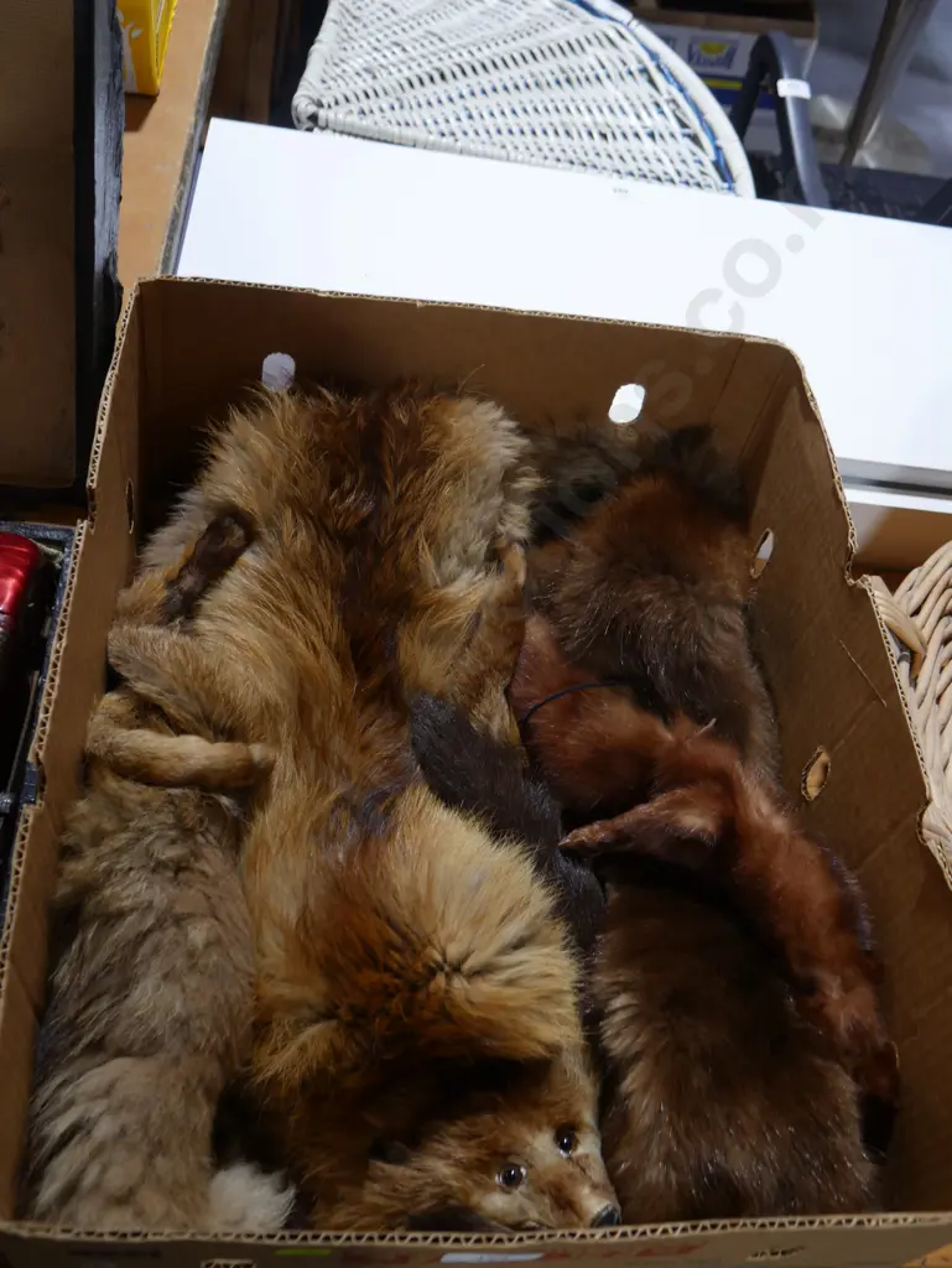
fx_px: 1246
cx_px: 476
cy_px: 634
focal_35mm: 34
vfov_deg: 53.9
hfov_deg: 41.8
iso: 320
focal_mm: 17
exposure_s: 1/60
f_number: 4
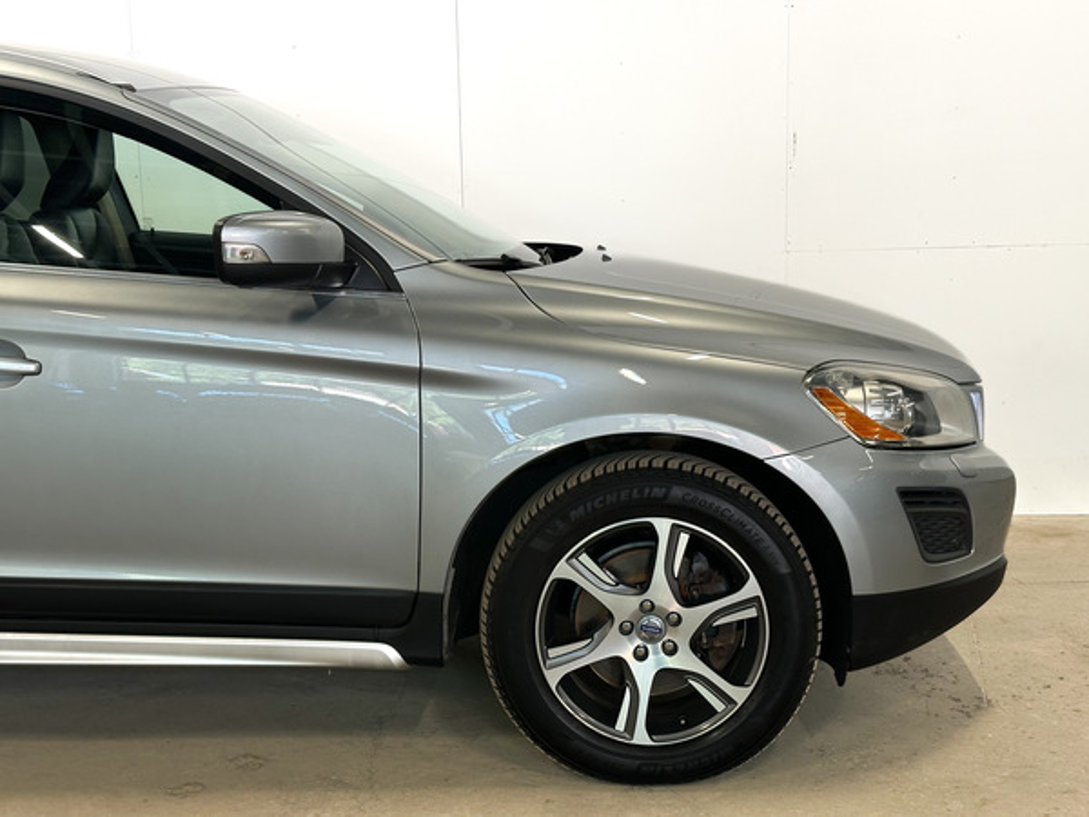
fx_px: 1510
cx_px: 544
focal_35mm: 48
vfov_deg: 30.3
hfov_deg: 39.7
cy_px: 408
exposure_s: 1/50
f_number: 1.8
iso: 64
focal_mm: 6.86
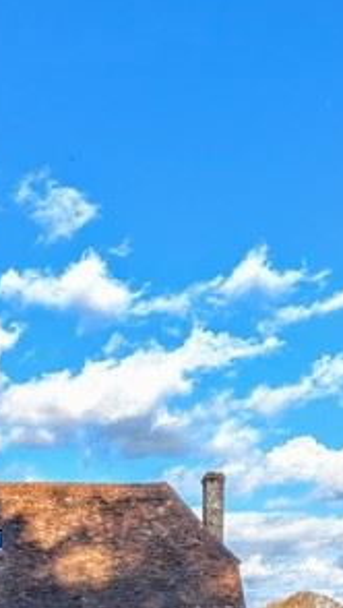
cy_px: 434
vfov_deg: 28.3
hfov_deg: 16.4
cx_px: 167
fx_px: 1193
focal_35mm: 74
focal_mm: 5.43
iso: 45
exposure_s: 1/1292
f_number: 1.89
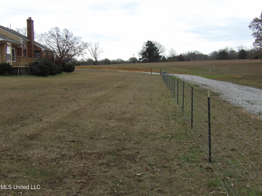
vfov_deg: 31.5
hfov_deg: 41.2
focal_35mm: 46
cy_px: 98
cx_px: 131
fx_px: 348
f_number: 3.8
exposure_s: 1/177
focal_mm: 8.2
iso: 100
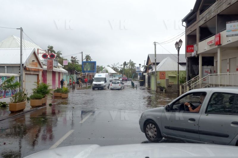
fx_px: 238
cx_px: 119
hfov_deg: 53.2
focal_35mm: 36
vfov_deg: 36.7
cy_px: 79
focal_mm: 24
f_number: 9
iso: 1000
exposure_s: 1/250
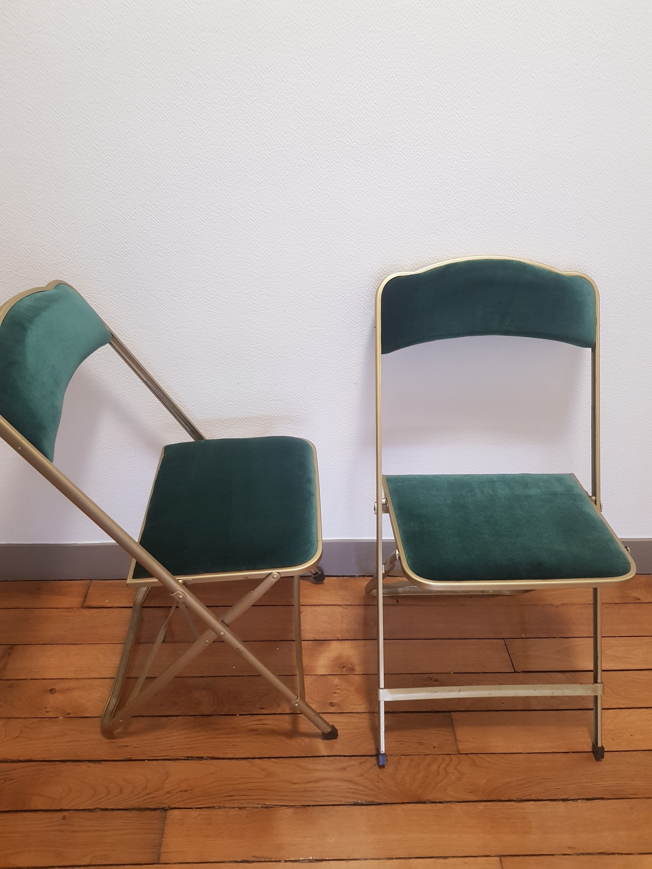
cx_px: 326
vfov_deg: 67.3
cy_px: 434
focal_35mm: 26
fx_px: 653
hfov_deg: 53.1
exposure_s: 1/33
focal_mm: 4.2
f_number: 1.7
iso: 250
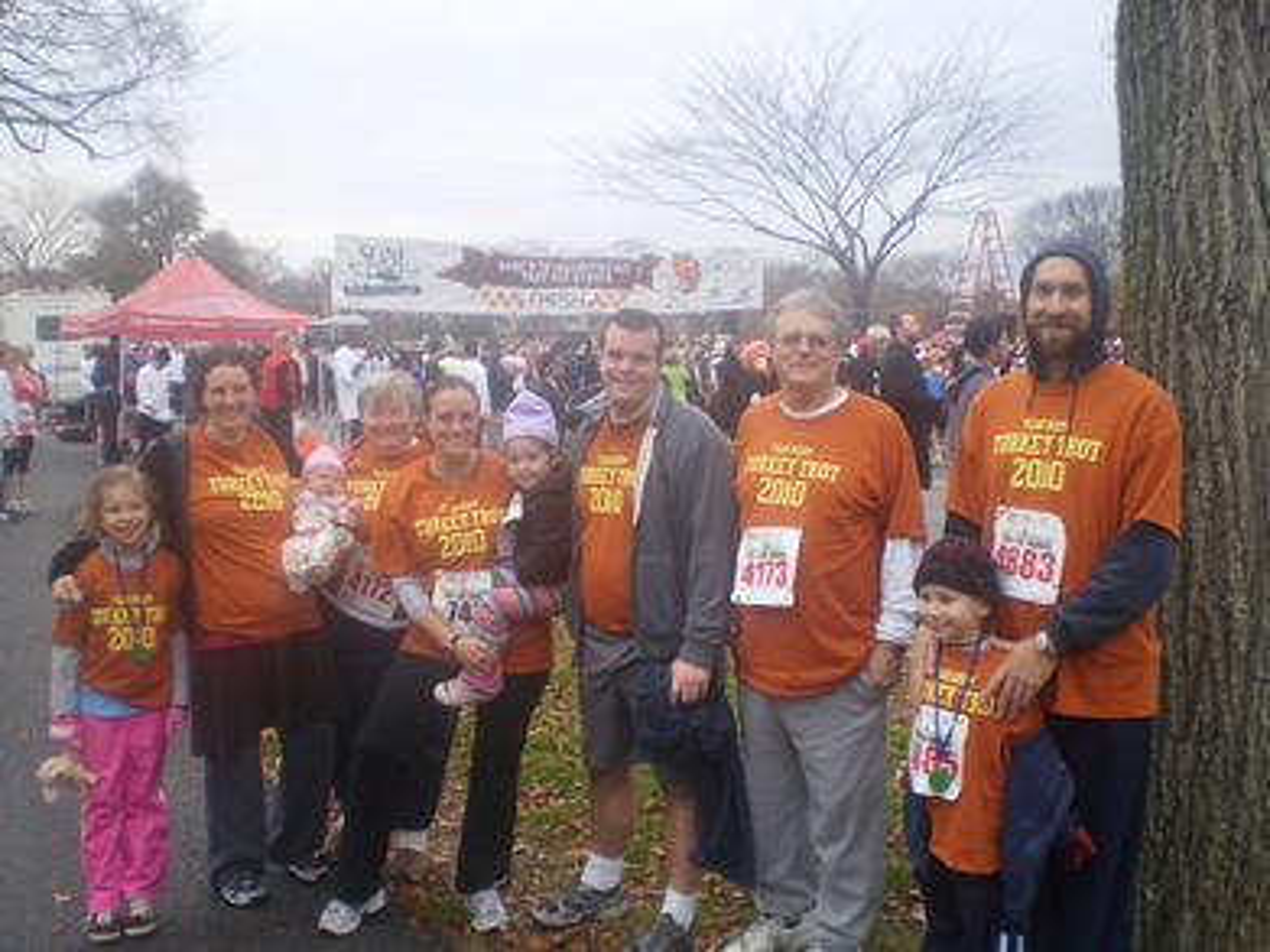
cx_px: 635
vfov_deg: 39.6
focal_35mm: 36
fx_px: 1320
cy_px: 476
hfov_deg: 51.4
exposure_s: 1/30
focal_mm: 6.3
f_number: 3.1
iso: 64
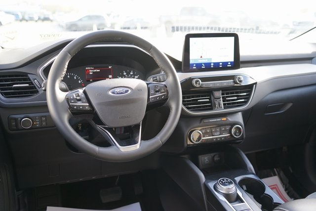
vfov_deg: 36.0
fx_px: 325
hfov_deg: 51.9
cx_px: 158
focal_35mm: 37
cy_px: 106
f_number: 4
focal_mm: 37
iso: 200
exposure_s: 1/60
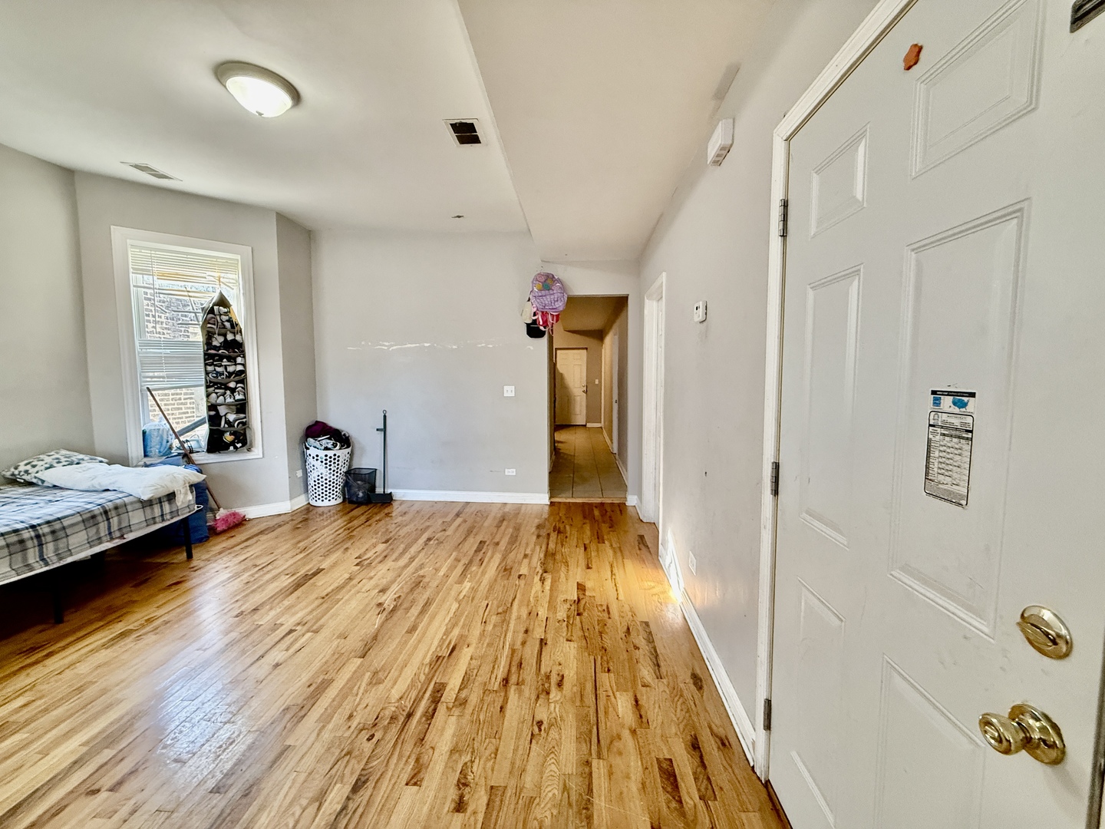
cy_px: 414
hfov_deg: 102.1
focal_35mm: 14
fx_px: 447
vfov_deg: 85.7
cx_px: 552
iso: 500
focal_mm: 2.22
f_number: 2.2
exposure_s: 1/120
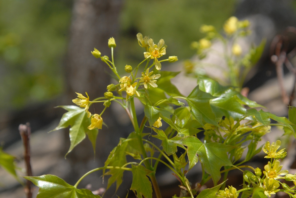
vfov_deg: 10.0
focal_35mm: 138
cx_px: 148
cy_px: 99
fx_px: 1136
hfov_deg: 14.8
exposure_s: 1/350
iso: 400
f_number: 10
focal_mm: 92
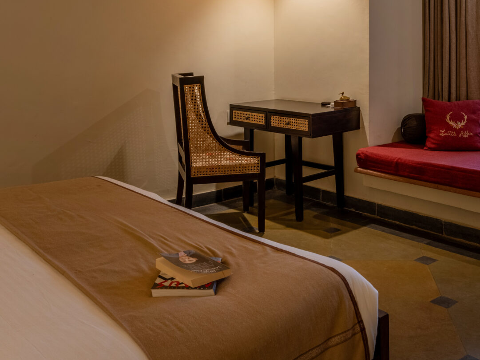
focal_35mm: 41
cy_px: 48
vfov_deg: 33.6
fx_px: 569
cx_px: 313
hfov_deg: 45.2
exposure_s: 1/2.5
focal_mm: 18
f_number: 11
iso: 160
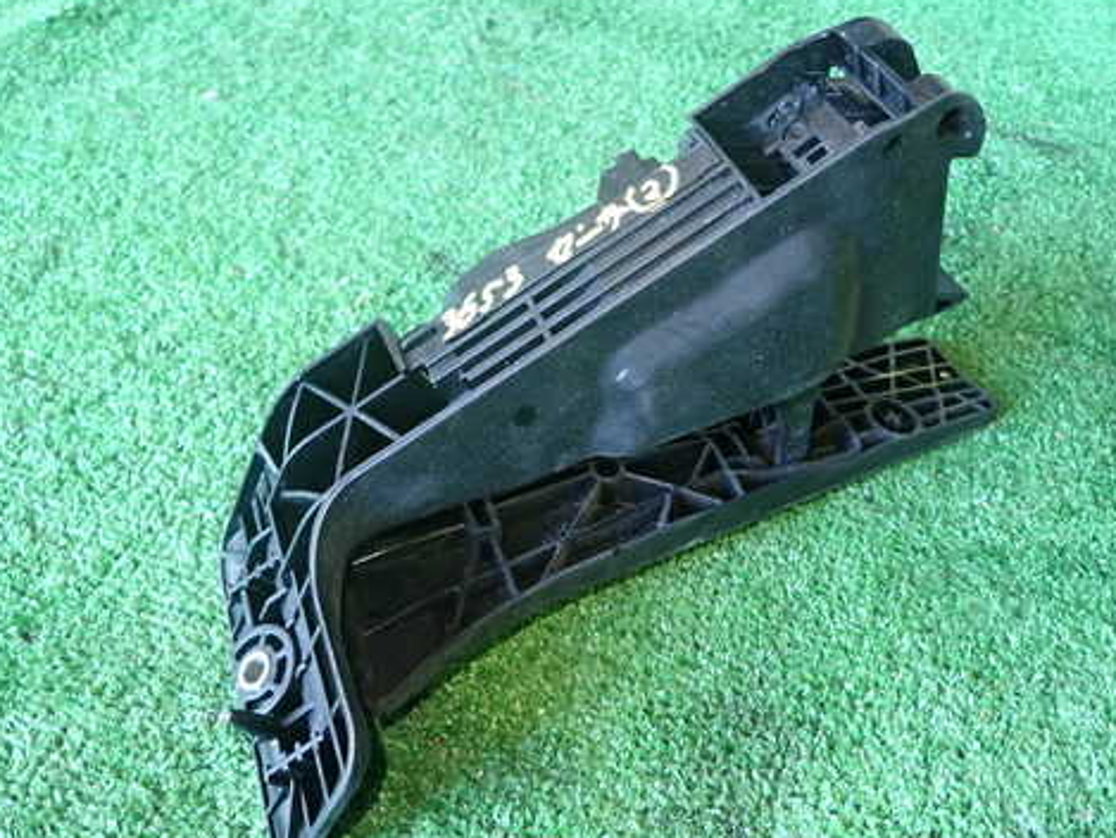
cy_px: 467
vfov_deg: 44.1
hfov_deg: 56.8
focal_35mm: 32
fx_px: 1032
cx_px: 588
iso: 250
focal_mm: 4.5
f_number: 2
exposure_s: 1/30
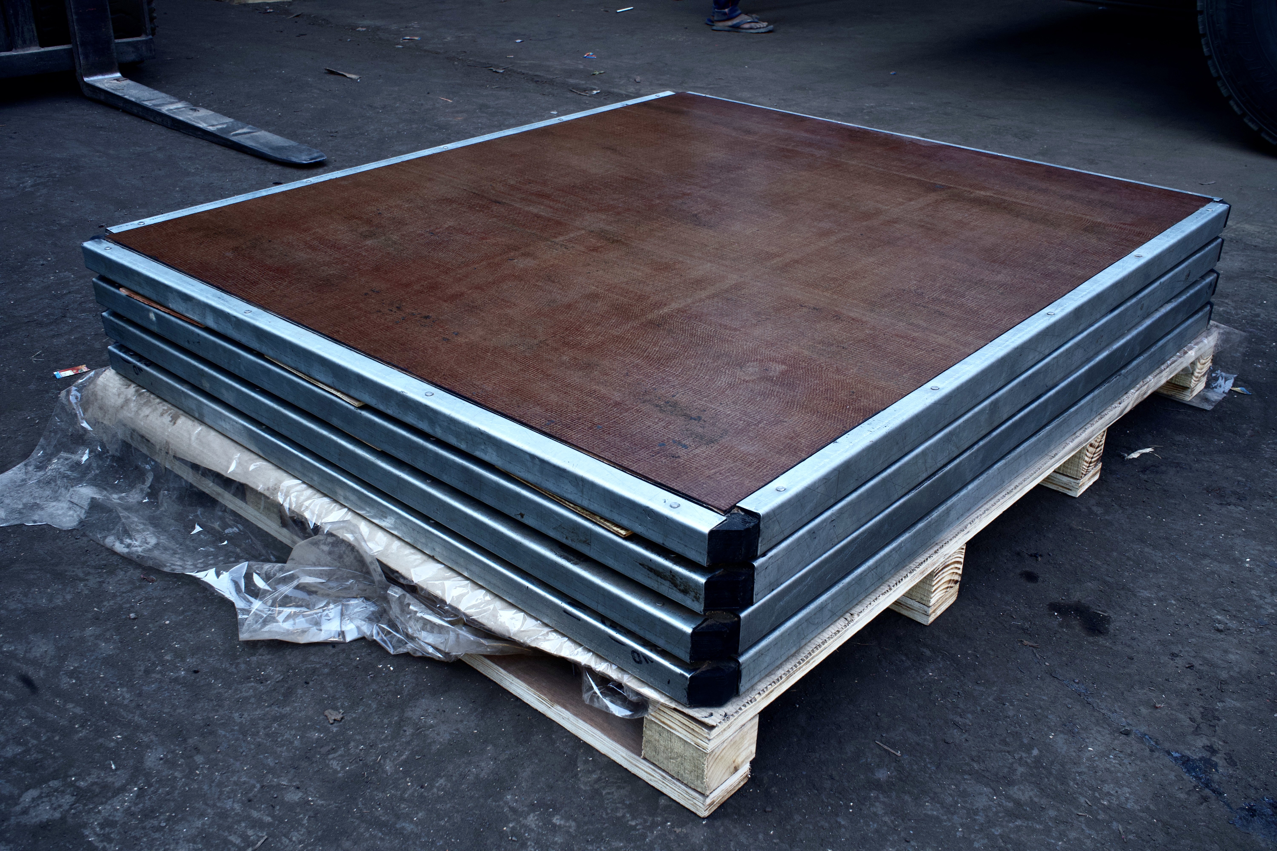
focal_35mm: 33
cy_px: 426
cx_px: 638
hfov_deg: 57.2
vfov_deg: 40.0
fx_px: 1170
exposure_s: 1/200
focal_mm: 33
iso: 640
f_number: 10
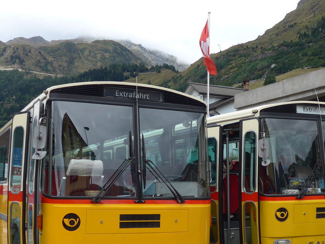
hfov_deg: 34.9
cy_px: 177
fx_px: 516
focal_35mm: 55
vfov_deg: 26.3
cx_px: 178
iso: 80
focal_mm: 7.5
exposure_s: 1/800
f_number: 2.8
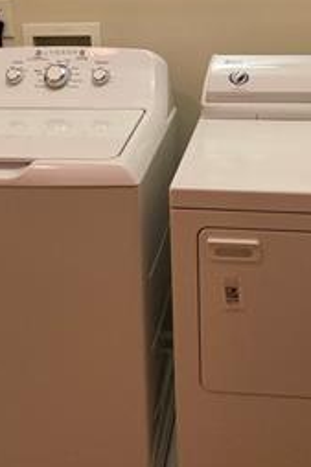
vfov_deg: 35.2
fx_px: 714
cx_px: 175
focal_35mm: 55
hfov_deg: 24.6
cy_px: 96
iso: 125
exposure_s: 1/60
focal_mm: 3.99
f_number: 1.8
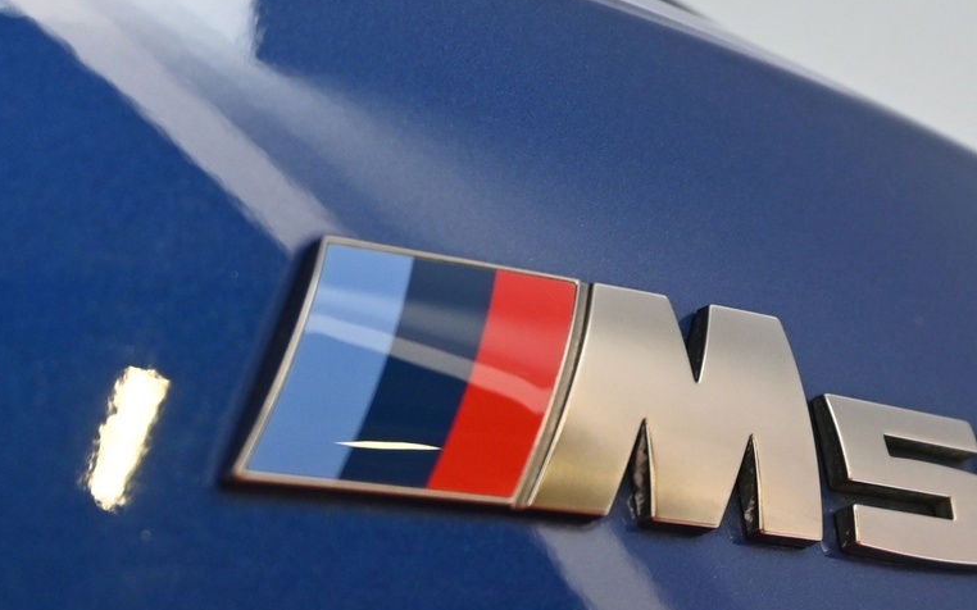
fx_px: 3461
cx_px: 703
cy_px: 419
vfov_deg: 10.1
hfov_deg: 16.0
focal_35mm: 130
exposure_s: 1/60
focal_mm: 40
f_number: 5.6
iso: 1600
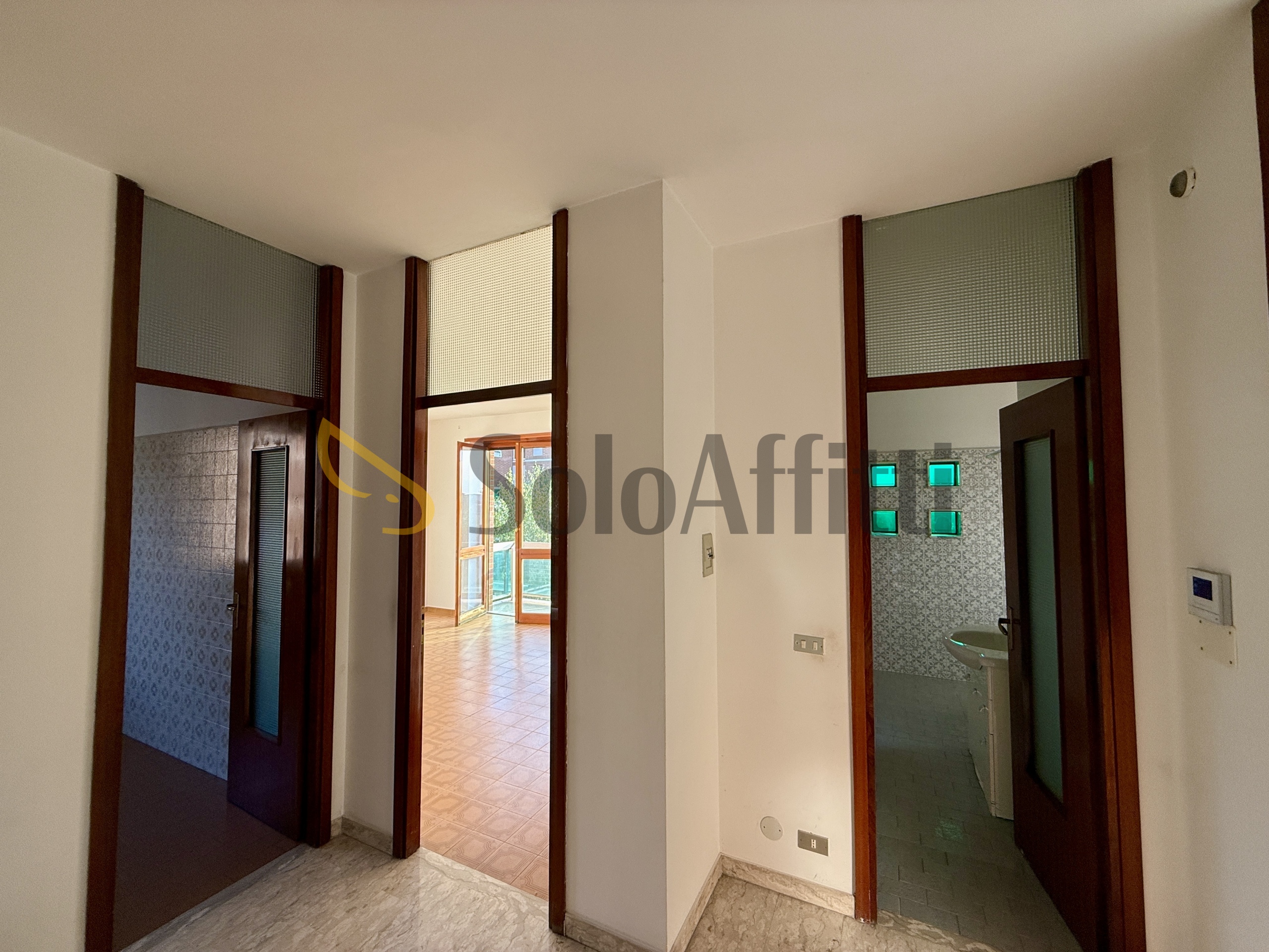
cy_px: 476
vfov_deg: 85.7
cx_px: 634
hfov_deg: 102.1
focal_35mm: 14
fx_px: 513
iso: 80
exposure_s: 1/99
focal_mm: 2.22
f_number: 2.2
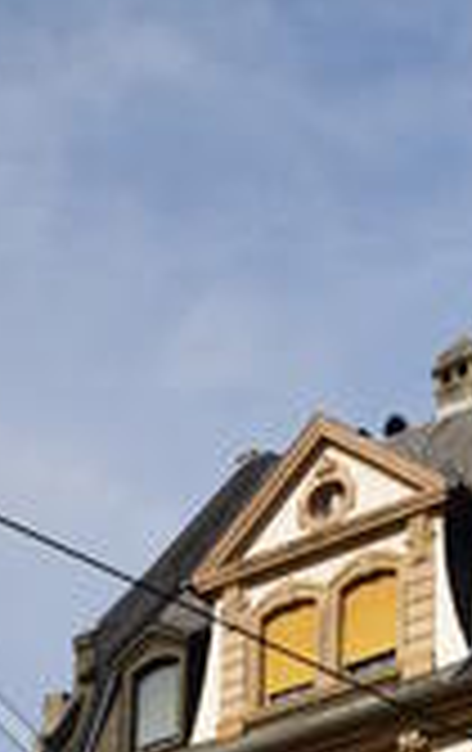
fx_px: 2172
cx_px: 582
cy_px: 1297
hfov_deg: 12.1
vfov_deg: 16.7
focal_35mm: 106
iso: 100
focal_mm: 20
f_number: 11
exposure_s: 1/200
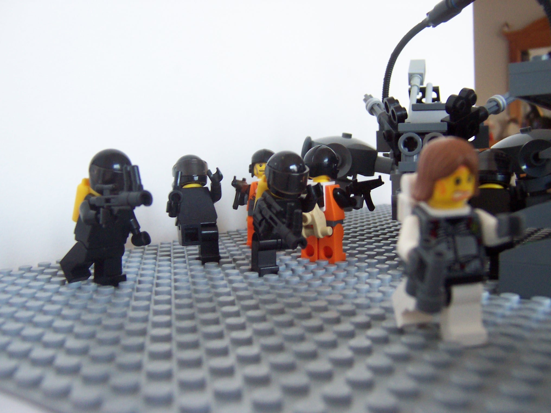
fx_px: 573
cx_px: 276
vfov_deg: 39.7
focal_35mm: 36
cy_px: 206
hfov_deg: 51.4
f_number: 2.8
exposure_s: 1/10
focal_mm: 5.6
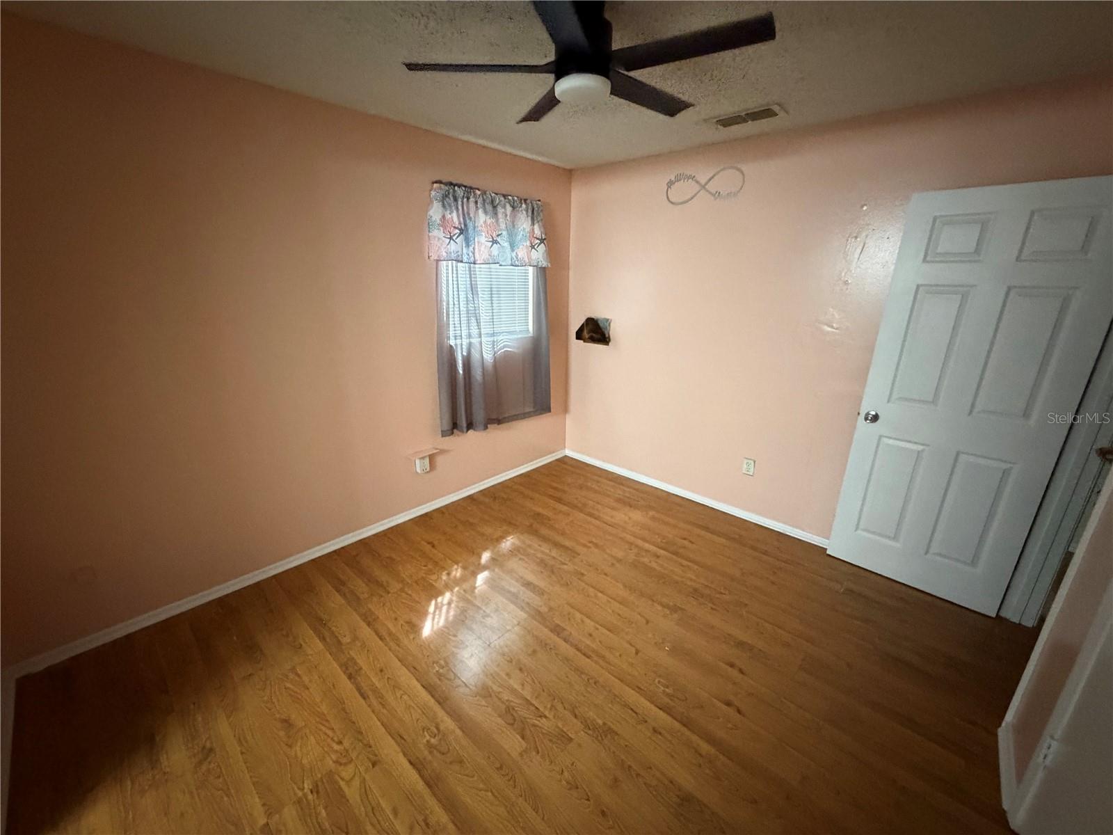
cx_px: 556
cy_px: 418
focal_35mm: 14
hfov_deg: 102.1
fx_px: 450
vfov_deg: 85.7
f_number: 2.2
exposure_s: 1/40
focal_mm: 2.22
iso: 1000
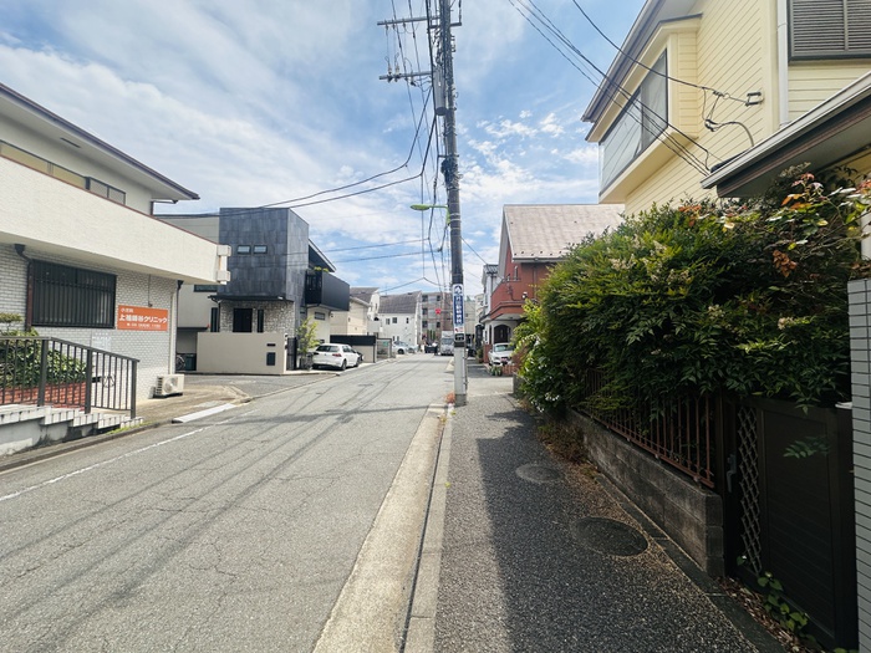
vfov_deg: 85.7
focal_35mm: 14
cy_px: 326
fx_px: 352
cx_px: 436
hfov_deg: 102.1
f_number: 2.2
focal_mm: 2.22
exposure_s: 1/1825
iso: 40
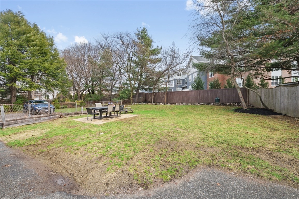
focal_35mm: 14
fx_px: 116
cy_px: 100
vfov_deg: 81.1
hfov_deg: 104.3
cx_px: 150
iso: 100
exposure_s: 1/200
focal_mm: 14
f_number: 8
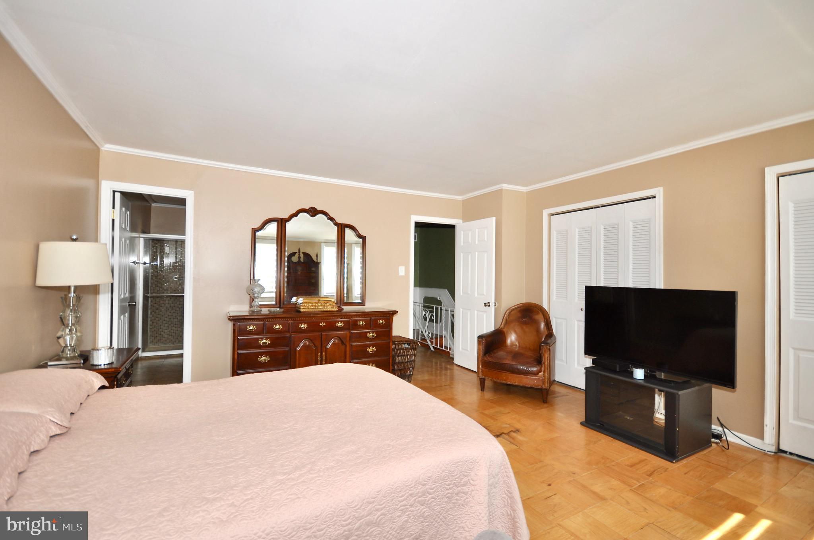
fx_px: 339
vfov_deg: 77.2
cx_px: 407
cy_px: 270
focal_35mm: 15
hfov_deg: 100.5
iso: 100
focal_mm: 10
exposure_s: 1/60
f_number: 4
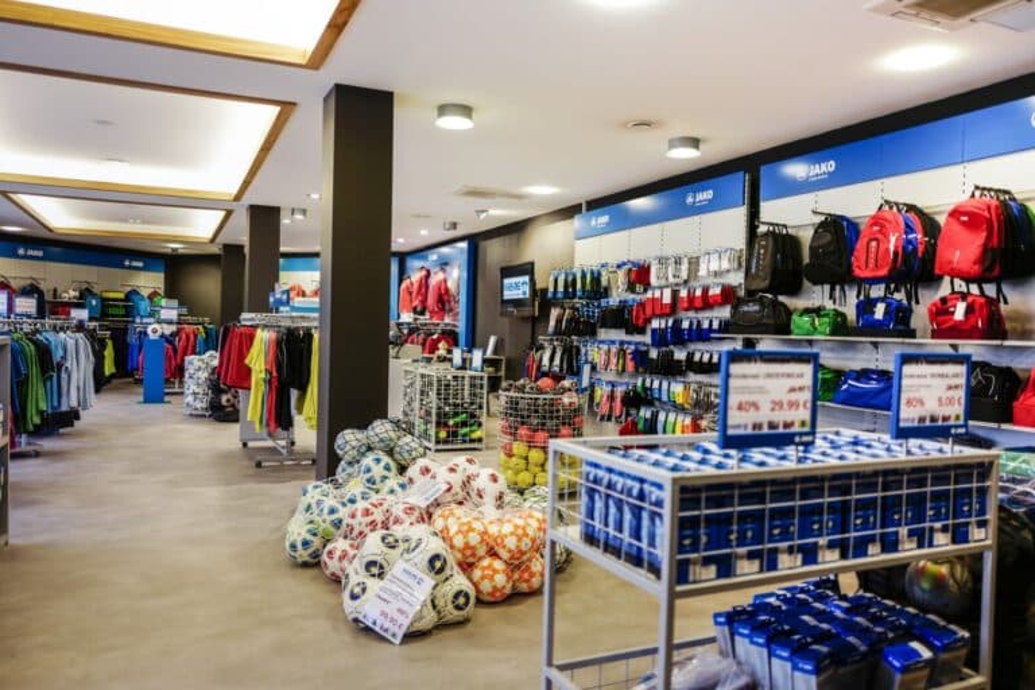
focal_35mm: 28
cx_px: 518
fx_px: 805
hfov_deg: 65.5
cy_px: 345
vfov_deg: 46.4
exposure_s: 1/60
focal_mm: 28
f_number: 1.7
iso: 125
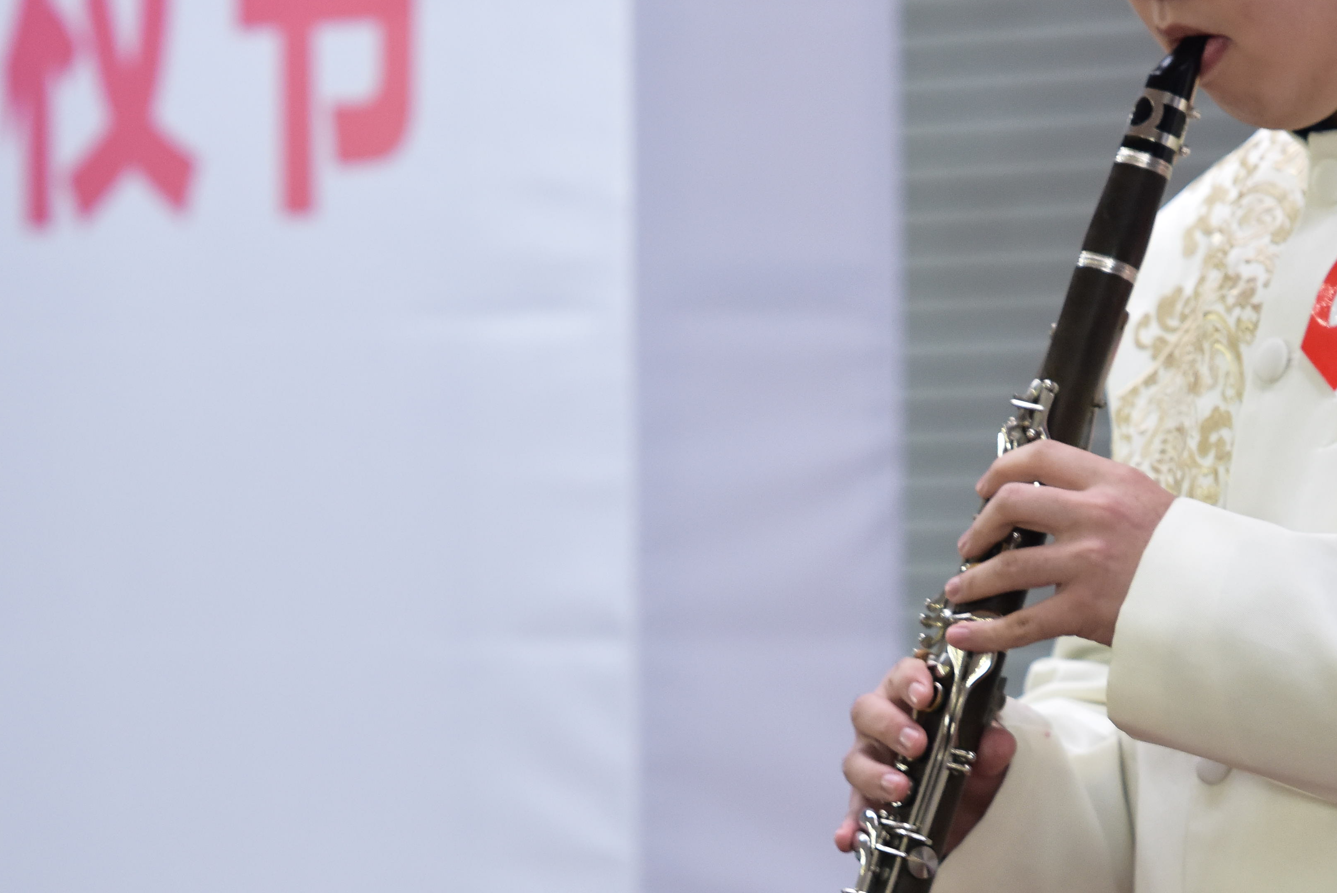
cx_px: 719
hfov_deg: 5.5
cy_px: 495
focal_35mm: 376
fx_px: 13968
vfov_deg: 3.7
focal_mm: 165
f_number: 3.2
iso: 1600
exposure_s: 1/80
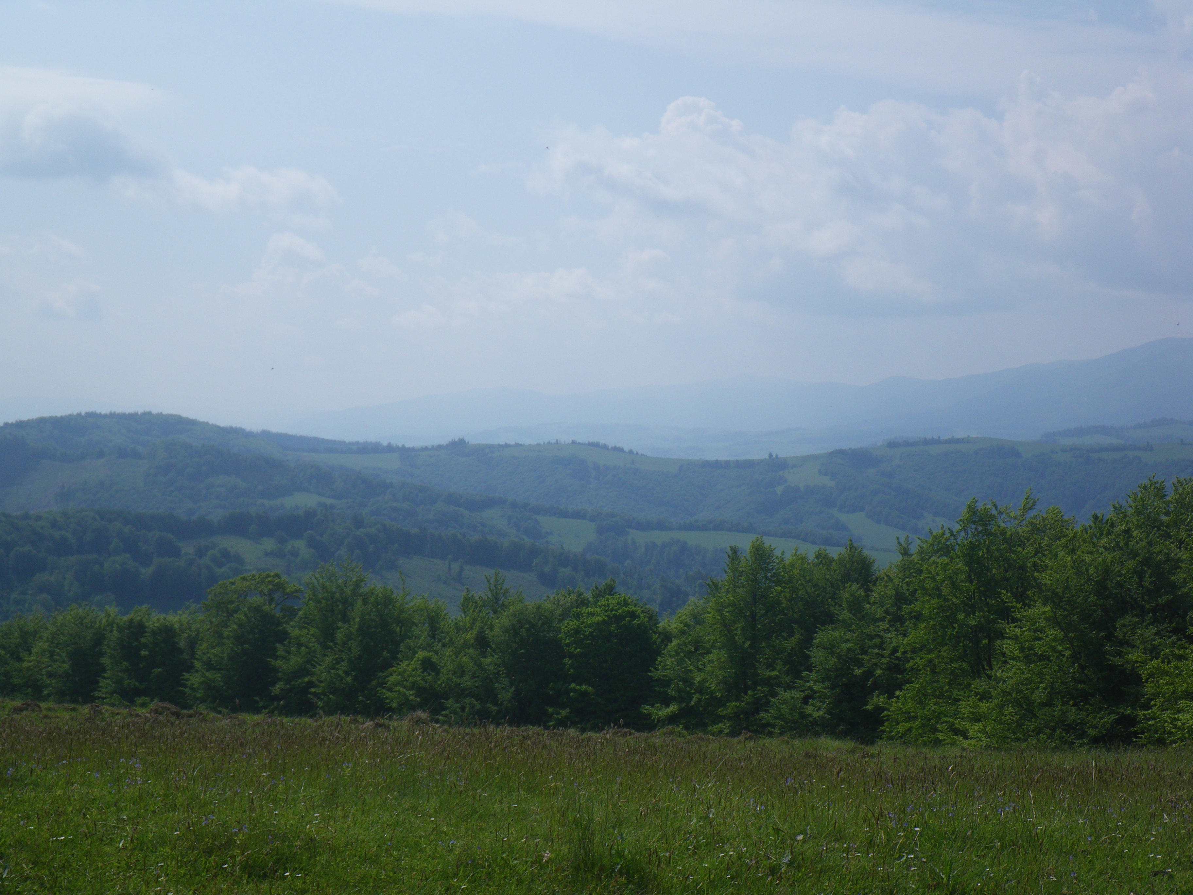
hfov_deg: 31.2
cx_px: 596
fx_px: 2137
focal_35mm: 62
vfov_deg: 23.7
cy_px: 448
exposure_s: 1/640
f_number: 5.5
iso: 64
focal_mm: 11.1
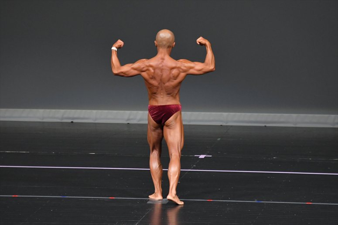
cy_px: 112
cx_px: 169
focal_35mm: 345
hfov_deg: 6.0
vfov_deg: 4.0
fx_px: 3238
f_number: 5.6
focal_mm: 230
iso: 4000
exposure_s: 1/400
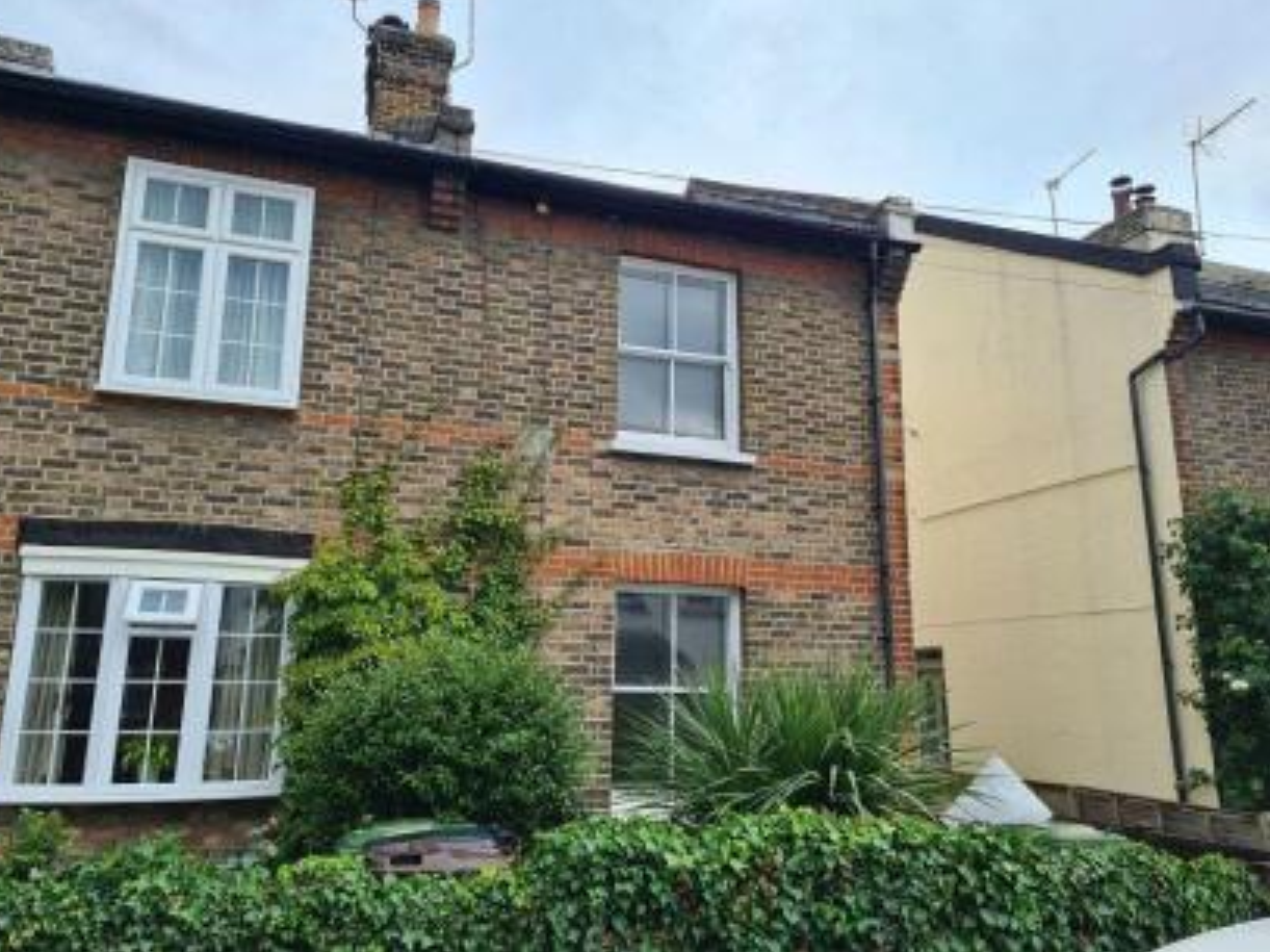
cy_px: 460
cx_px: 613
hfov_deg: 65.3
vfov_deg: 51.3
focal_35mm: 27
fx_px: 990
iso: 50
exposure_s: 1/1012
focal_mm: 5.4
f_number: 1.8
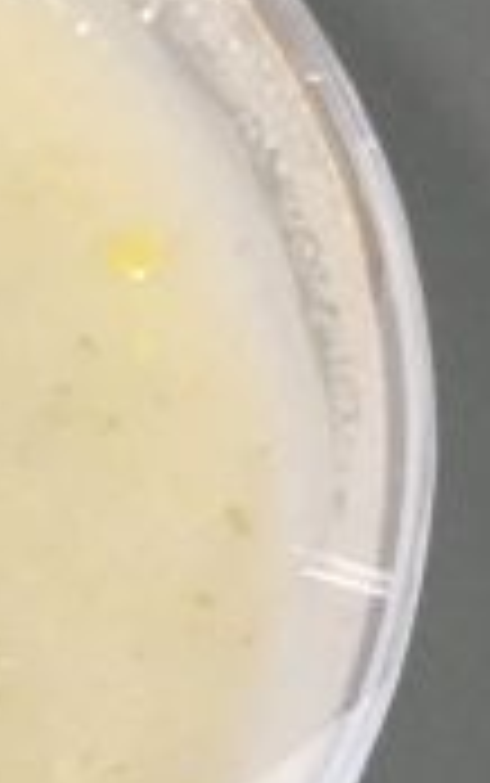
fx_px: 3008
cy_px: 598
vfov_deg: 14.7
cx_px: -539
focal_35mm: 141
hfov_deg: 8.7
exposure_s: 1/33
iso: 125
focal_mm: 4.15
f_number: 2.2
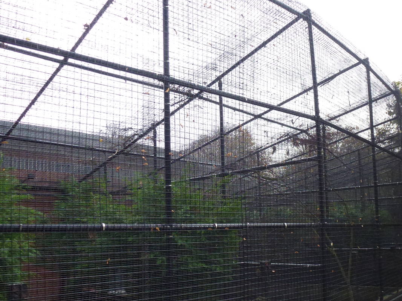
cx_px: 199
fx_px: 418
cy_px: 198
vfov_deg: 39.2
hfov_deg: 51.4
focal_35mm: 36
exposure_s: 1/60
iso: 250
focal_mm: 4.3
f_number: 3.3
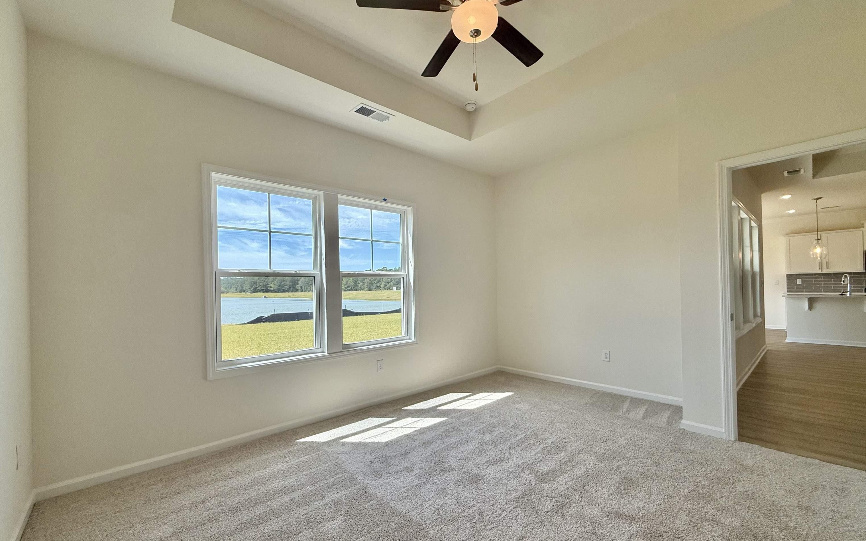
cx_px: 437
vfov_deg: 74.7
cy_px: 286
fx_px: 354
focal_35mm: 15
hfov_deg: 101.5
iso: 64
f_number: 2.2
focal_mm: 2.22
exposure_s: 1/579
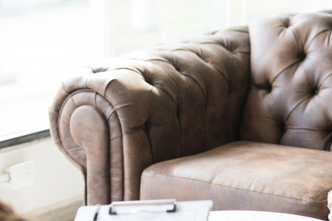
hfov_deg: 17.3
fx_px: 1089
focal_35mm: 118
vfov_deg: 11.6
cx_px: 134
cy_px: 167
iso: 100
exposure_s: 1/250
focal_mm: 35
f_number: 1.8
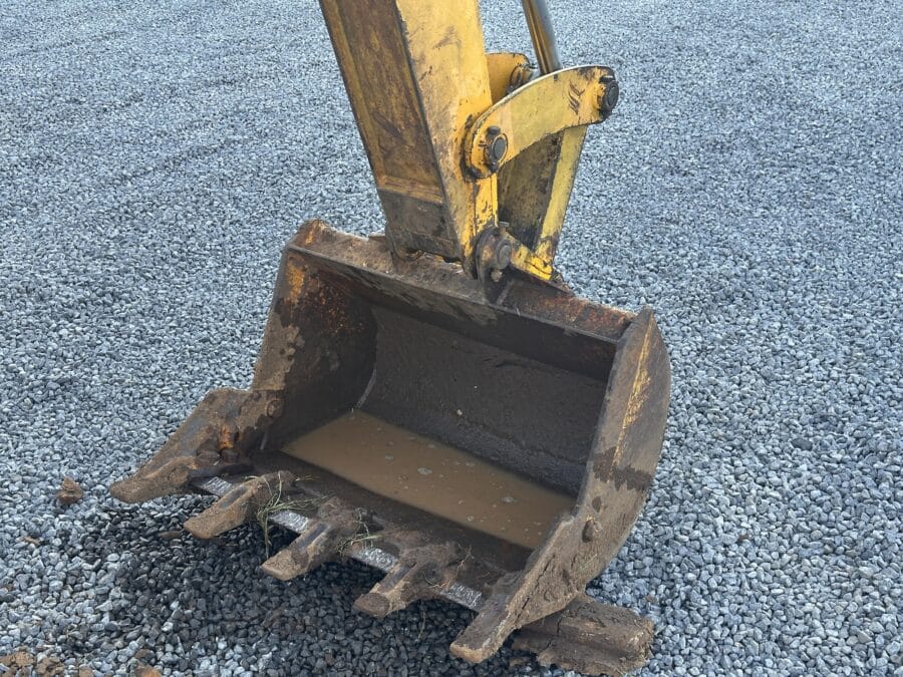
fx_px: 1252
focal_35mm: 48
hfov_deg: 39.7
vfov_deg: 30.3
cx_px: 452
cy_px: 338
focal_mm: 6.86
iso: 80
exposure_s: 1/111
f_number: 1.78
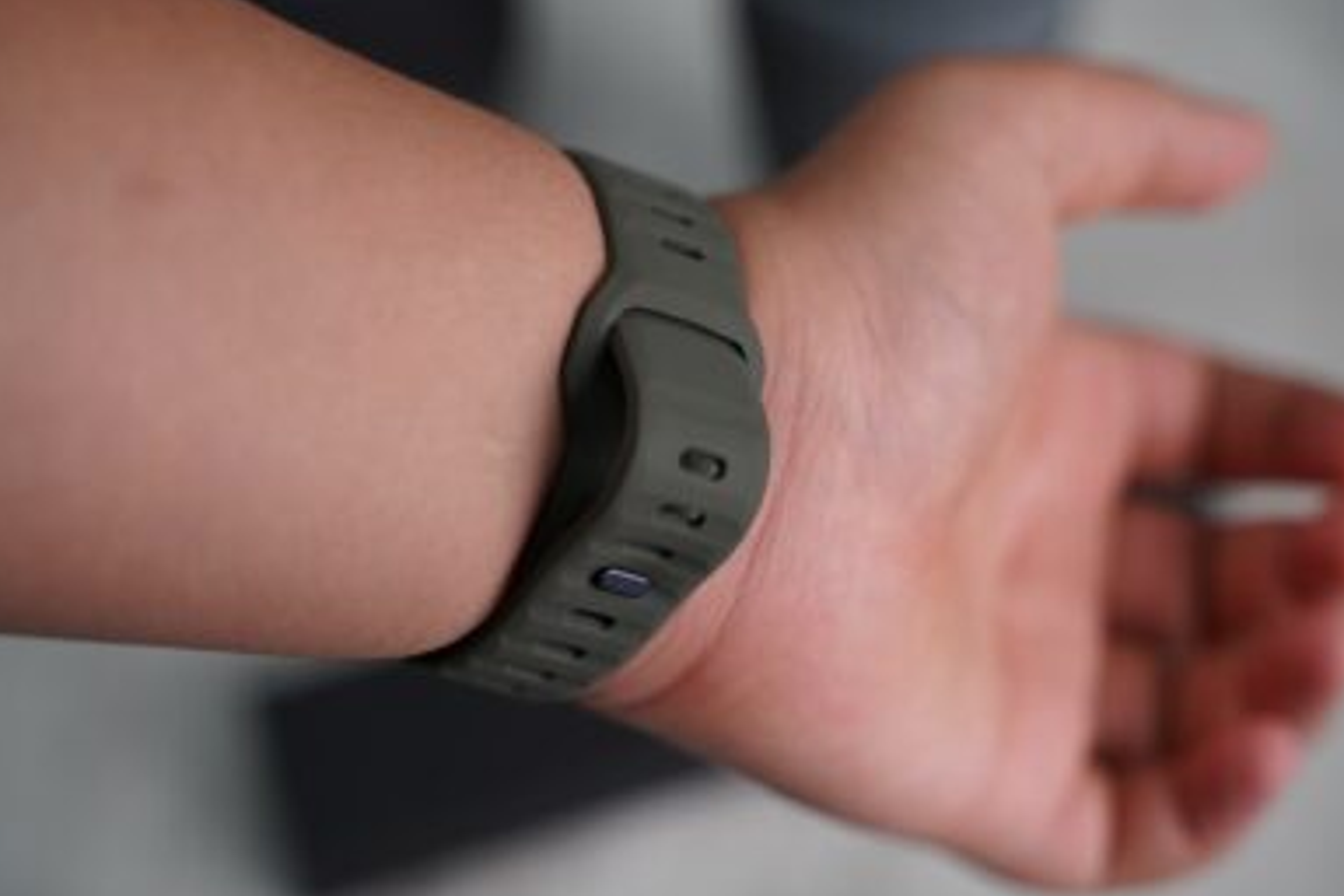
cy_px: 450
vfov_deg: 18.7
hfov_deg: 27.7
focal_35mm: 73
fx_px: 2725
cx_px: 679
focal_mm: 70
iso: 320
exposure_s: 1/80
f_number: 4
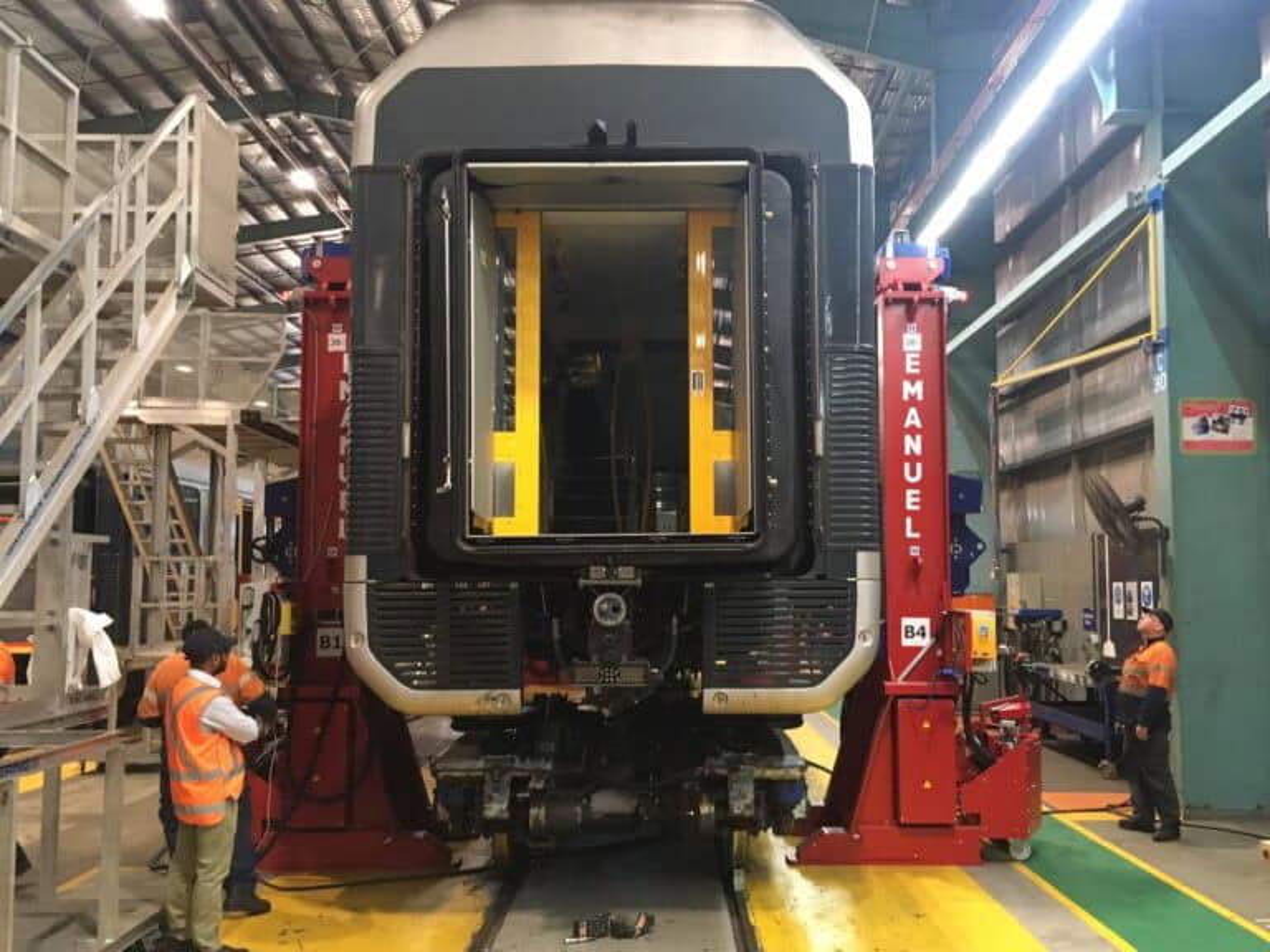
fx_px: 1064
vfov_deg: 48.2
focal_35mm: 29
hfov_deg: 61.7
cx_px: 635
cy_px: 476
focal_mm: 4.2
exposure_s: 1/25
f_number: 2.2
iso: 200
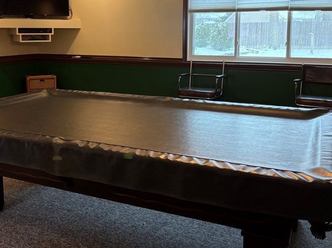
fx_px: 364
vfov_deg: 37.1
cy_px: 73
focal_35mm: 38
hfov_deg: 48.9
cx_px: 149
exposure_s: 1/120
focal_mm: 5.96
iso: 125
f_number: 1.6
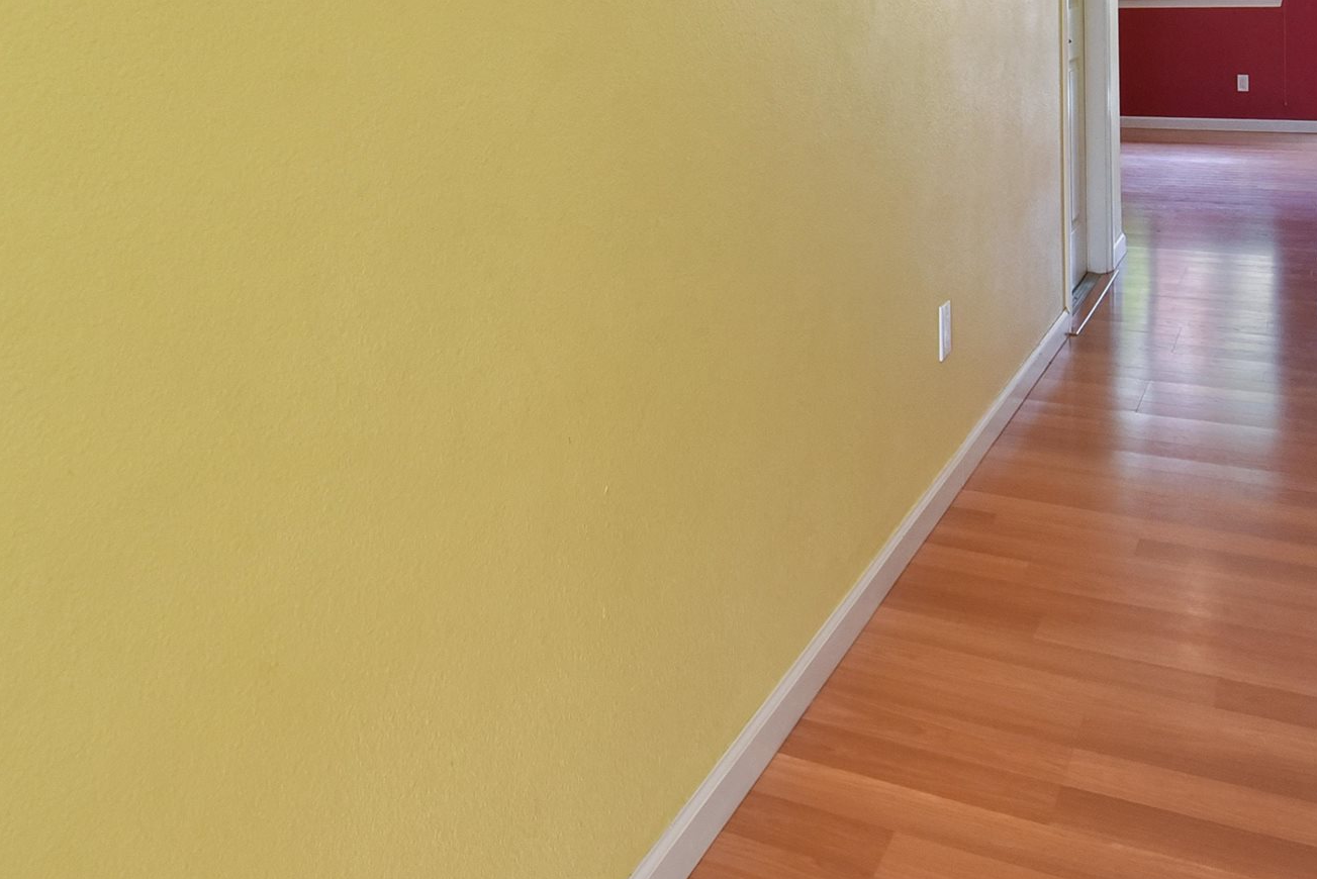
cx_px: 740
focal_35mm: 33
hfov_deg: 57.0
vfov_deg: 36.3
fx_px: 1208
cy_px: 16
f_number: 16
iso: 6400
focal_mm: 14
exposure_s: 1/60
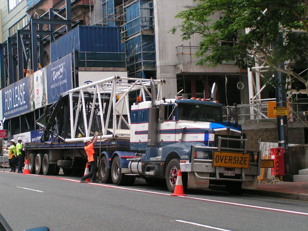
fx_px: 703
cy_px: 116
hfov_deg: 24.7
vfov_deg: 18.7
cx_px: 154
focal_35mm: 79
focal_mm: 12.1
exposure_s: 1/200
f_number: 5
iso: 50
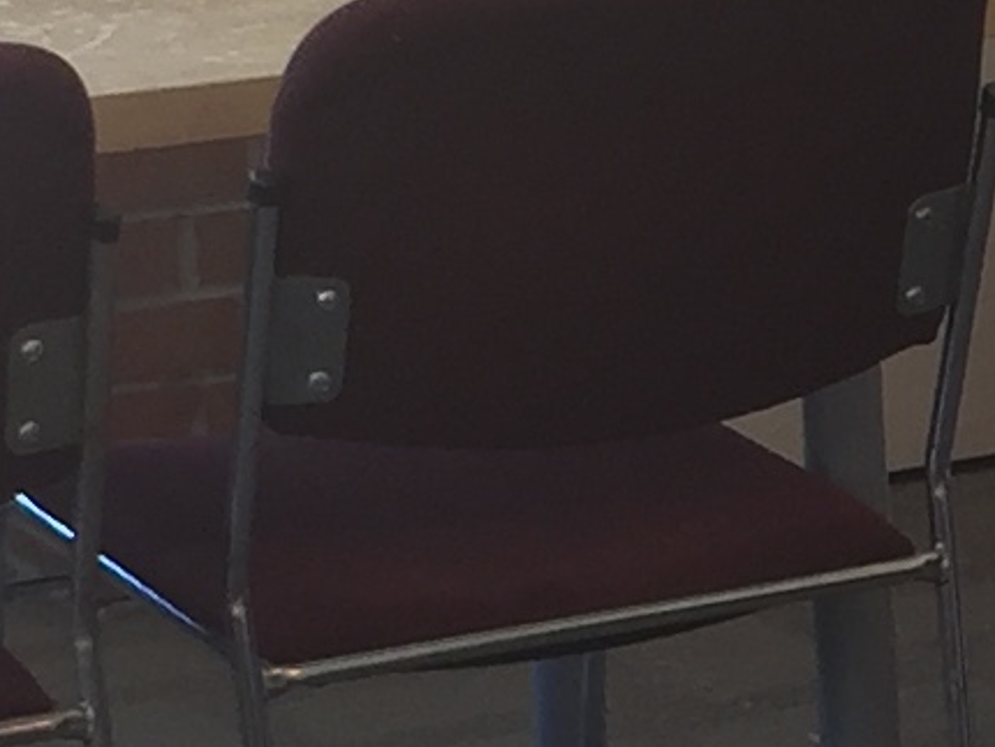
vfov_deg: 6.7
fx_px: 6327
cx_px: 1453
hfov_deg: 8.8
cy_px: 976
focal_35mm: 220
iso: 32
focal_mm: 4.15
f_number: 2.2
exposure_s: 1/40
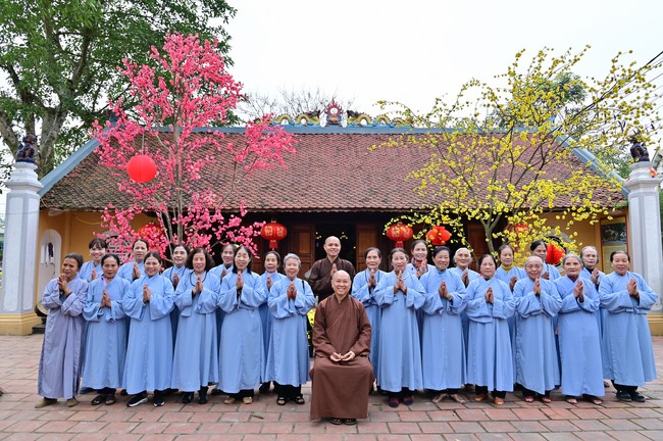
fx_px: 442
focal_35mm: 24
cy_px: 220
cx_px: 332
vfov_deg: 53.0
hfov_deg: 73.8
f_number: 8
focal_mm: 24
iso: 100
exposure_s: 1/80
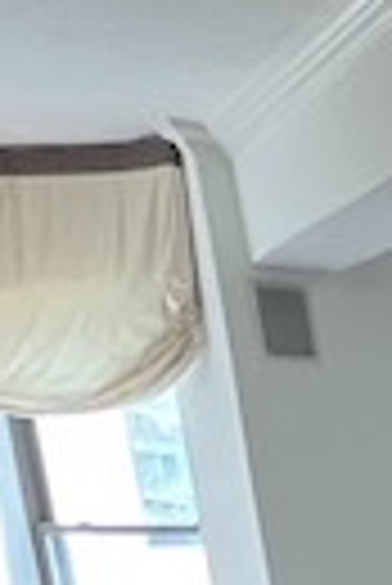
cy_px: 900
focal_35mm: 83
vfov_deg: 20.6
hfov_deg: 9.5
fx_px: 1352
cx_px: 1365
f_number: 1.8
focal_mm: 1.57
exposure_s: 1/60
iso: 400
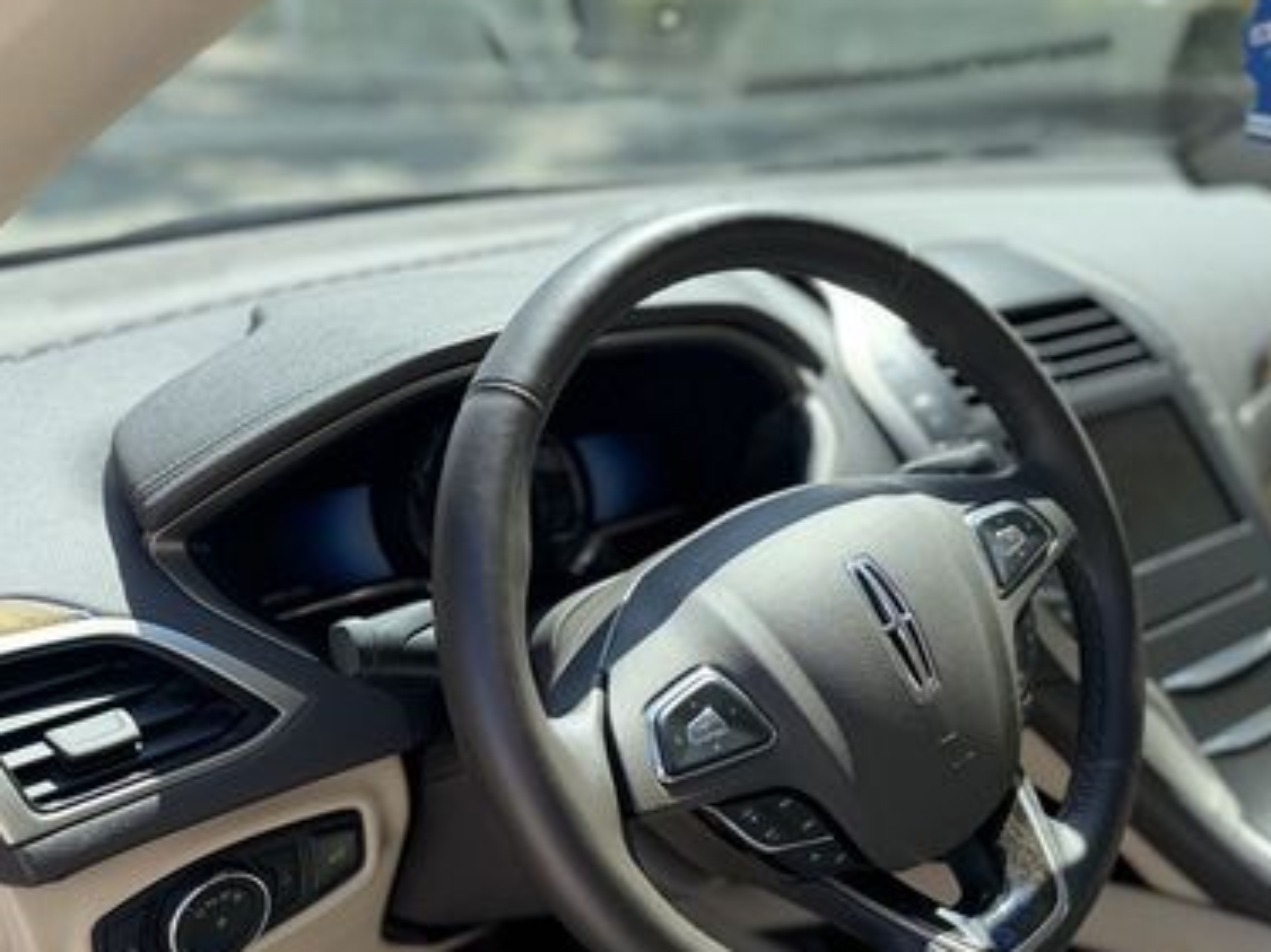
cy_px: 596
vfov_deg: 34.9
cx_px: 915
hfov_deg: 44.6
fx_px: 1505
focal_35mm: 41
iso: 80
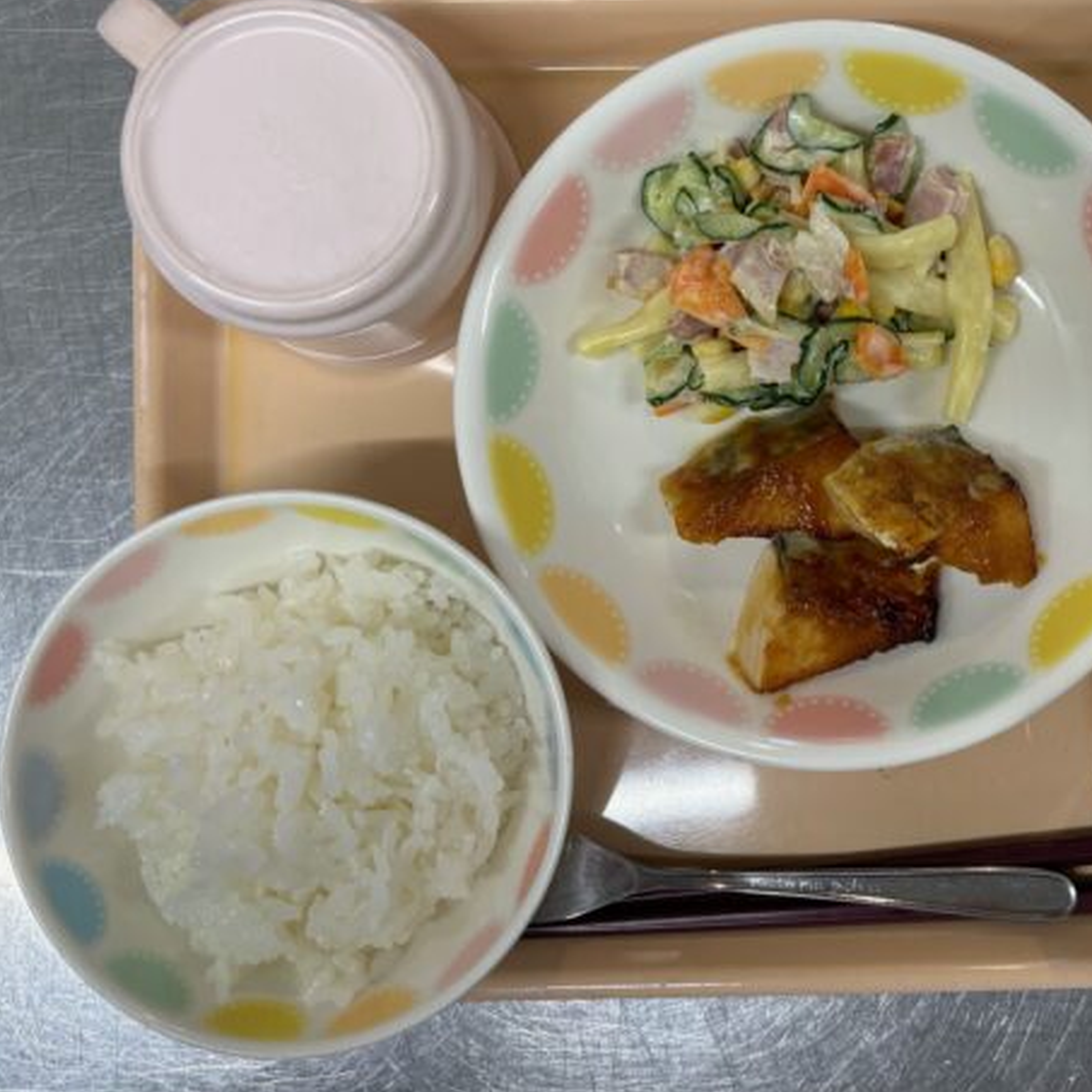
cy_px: 463
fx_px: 1392
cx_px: 836
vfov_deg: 42.7
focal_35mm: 39
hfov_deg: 41.4
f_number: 1.6
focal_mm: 5.96
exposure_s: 1/120
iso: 100
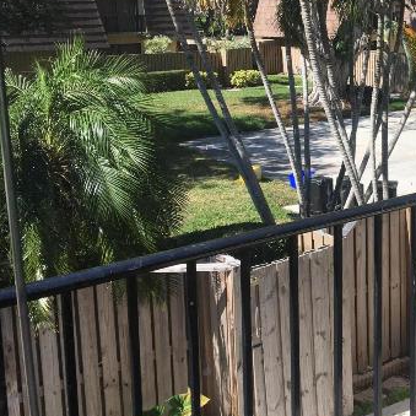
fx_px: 789
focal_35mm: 58
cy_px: 120
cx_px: 344
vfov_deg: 29.2
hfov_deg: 28.8
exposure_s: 1/407
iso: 25
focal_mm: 4.15
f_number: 2.2
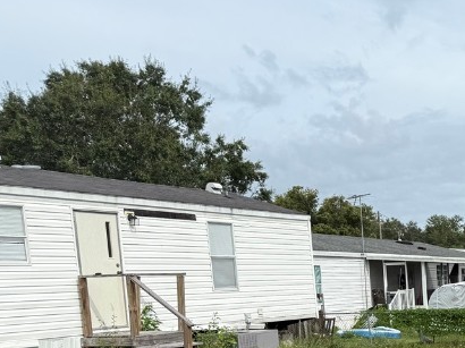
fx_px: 806
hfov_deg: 28.5
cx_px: 542
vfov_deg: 22.8
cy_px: 393
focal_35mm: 60
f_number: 1.78
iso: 80
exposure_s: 1/3584
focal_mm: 6.76
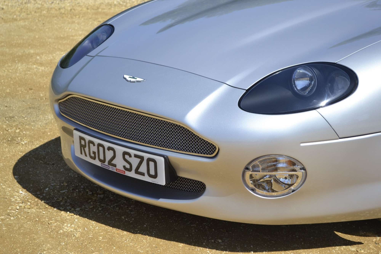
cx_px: 190
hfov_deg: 24.6
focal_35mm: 82
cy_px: 127
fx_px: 873
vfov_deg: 16.6
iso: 200
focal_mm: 55
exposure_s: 1/640
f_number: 7.1
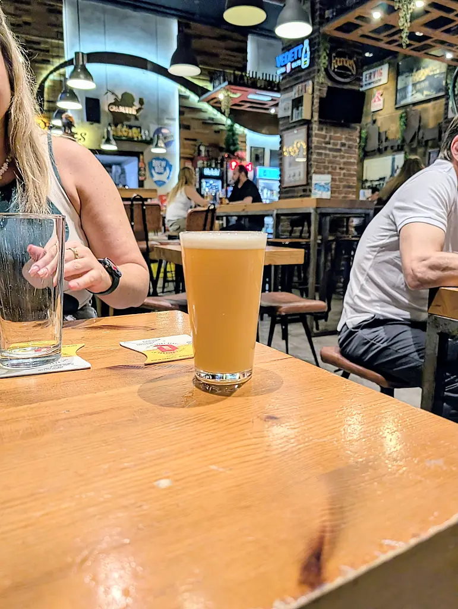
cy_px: 304
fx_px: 422
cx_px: 229
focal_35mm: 24
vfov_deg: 71.5
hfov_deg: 56.9
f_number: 1.68
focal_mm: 6.9
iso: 99
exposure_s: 1/50
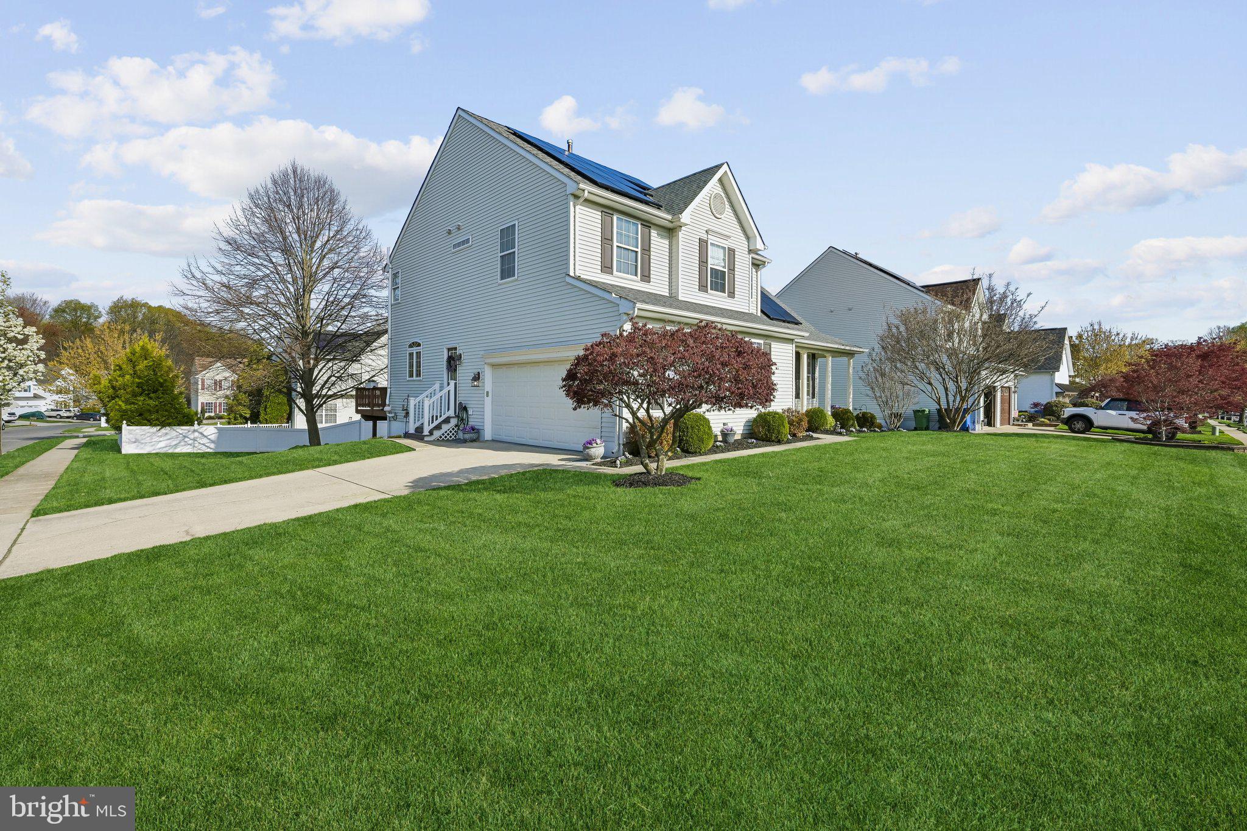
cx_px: 624
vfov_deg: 75.5
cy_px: 416
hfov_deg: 98.5
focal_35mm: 16
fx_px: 537
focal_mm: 15.5
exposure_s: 1/640
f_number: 11
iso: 320
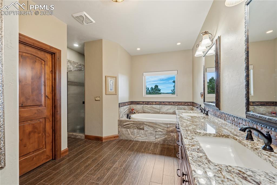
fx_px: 108
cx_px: 138
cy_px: 92
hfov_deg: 104.3
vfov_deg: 81.2
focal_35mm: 14
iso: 400
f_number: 8
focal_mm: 14
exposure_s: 1/8
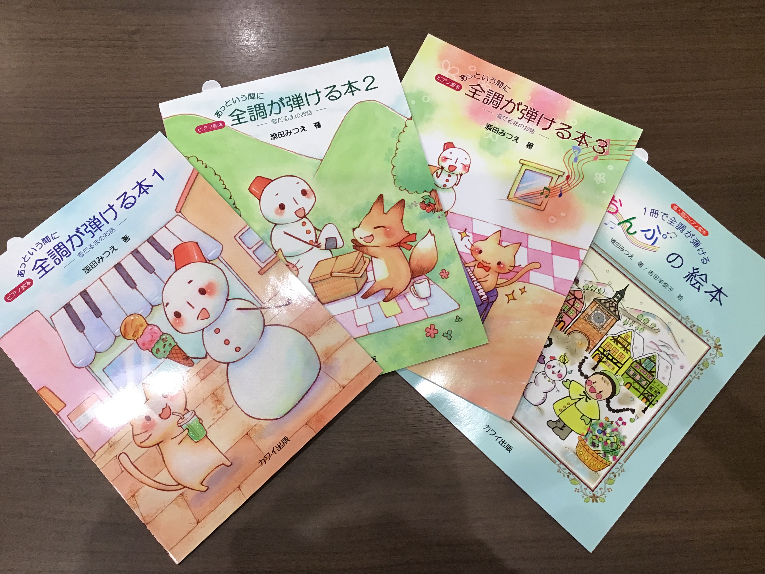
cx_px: 382
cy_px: 287
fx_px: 685
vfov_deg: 45.4
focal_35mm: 31
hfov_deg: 58.4
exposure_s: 1/33
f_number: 2.4
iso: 32
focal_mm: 3.3
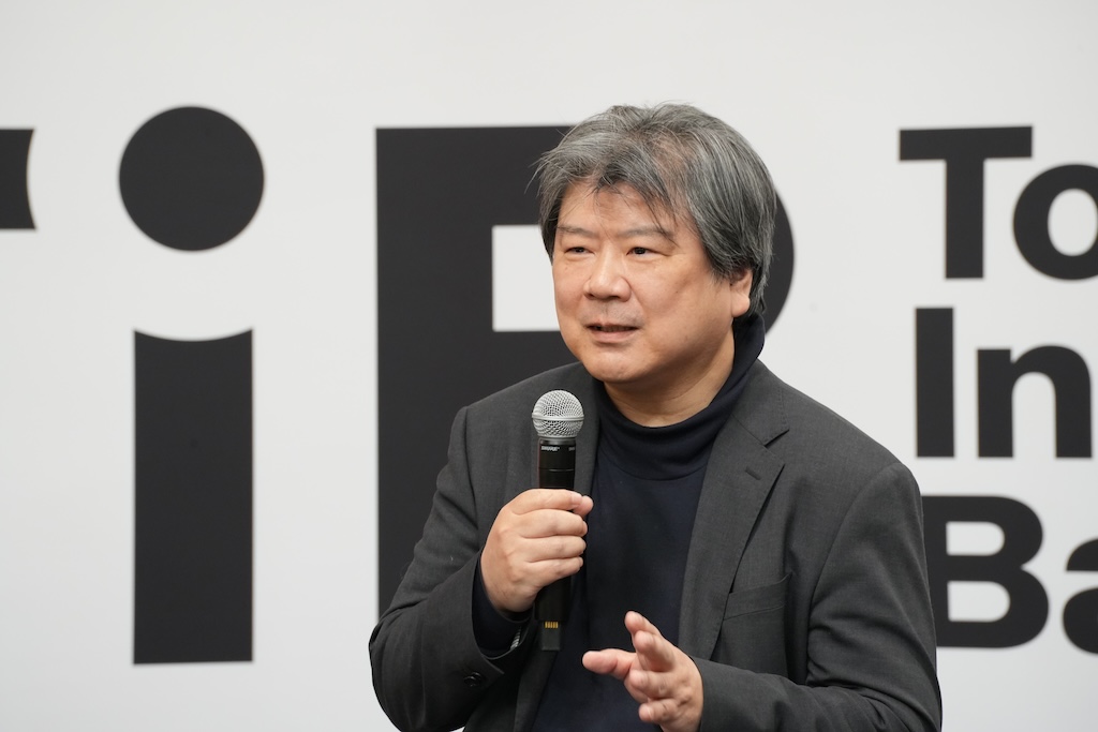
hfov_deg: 6.9
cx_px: 549
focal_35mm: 300
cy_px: 366
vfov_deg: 4.6
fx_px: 9151
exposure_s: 1/30
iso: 4000
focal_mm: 300
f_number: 10
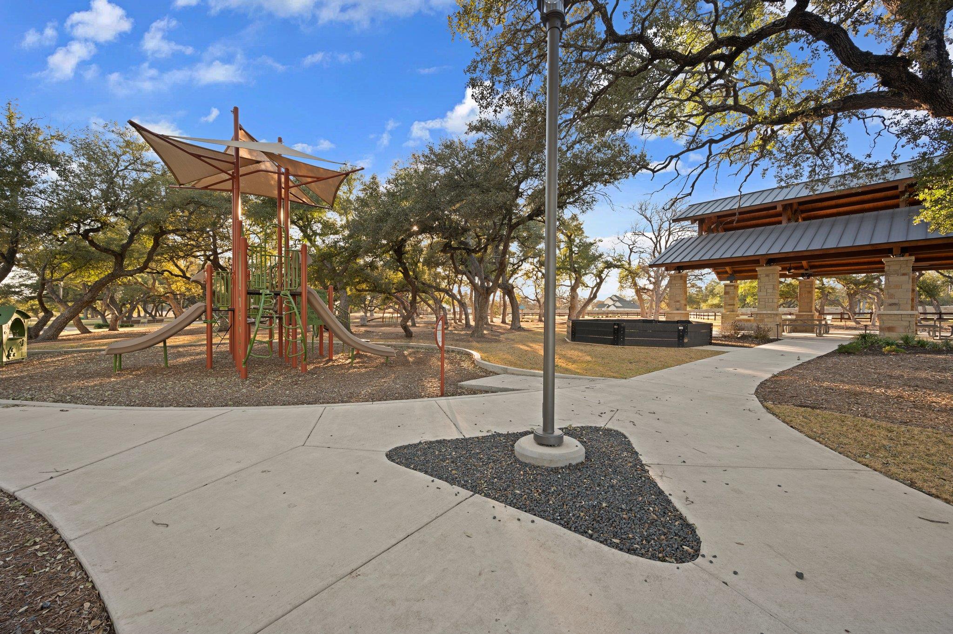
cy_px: 317
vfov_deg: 81.1
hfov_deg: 104.3
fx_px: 370
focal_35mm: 14
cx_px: 476
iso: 100
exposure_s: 1/15
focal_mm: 14
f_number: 8
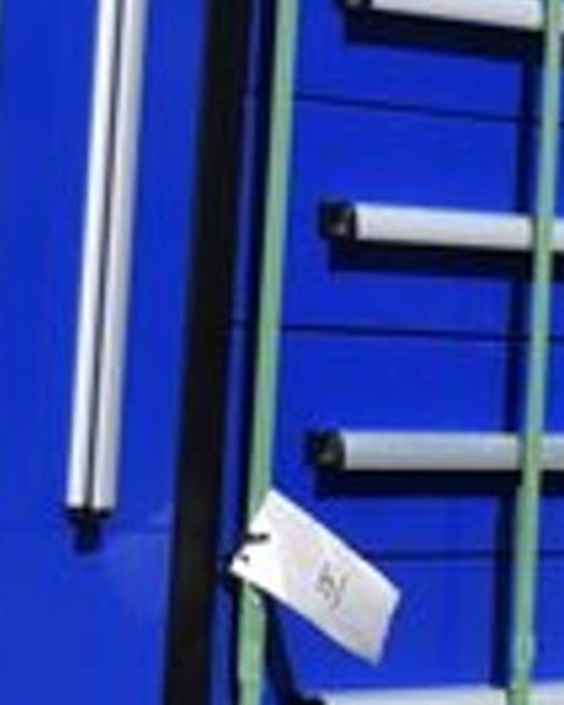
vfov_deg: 10.6
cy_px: 220
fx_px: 3796
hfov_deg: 8.5
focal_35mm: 182
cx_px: 189
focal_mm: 24
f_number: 9
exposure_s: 1/800
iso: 200
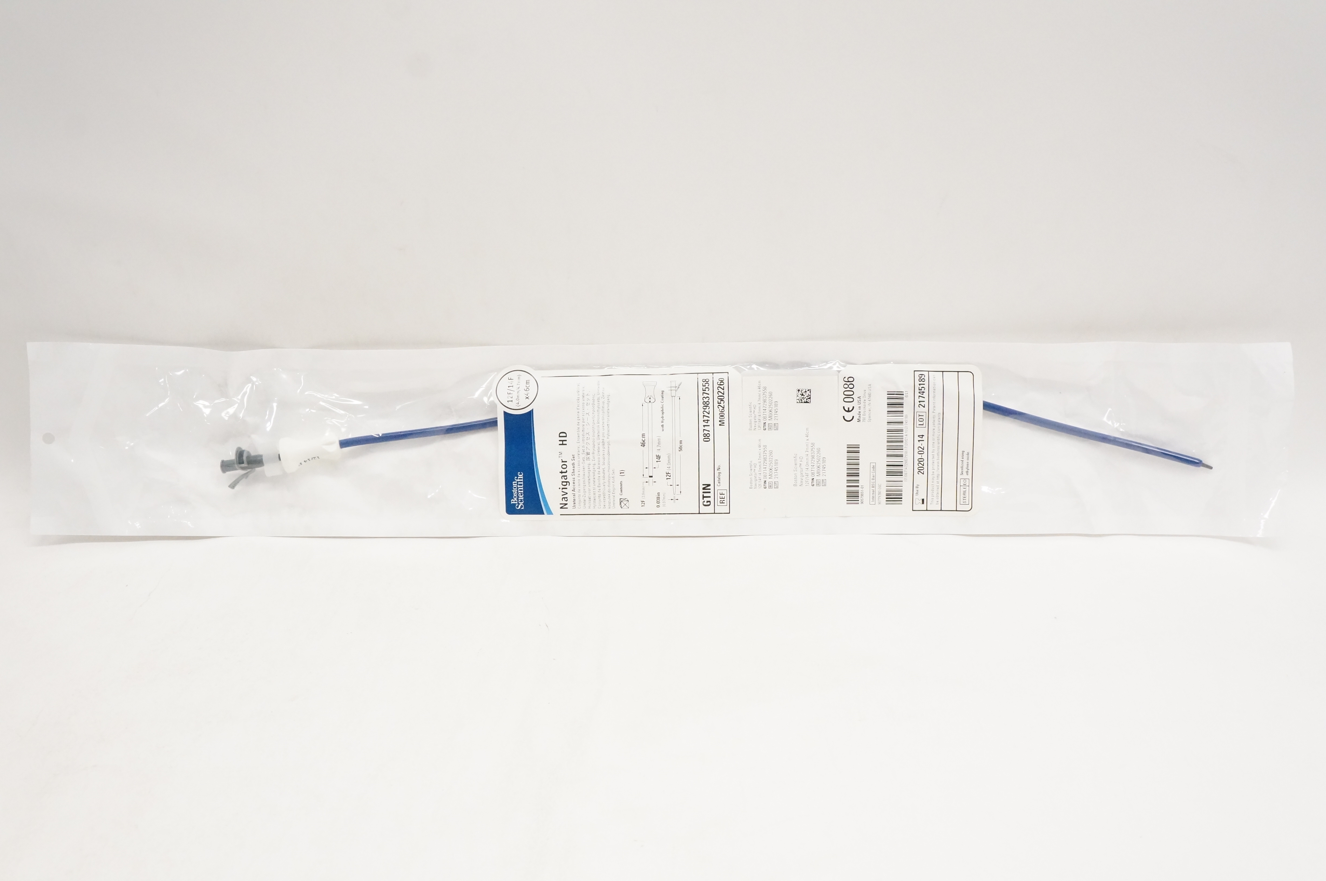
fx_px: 1104
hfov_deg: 62.0
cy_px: 440
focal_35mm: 30
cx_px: 663
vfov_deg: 43.5
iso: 3200
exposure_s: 1/320
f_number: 8
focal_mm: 20
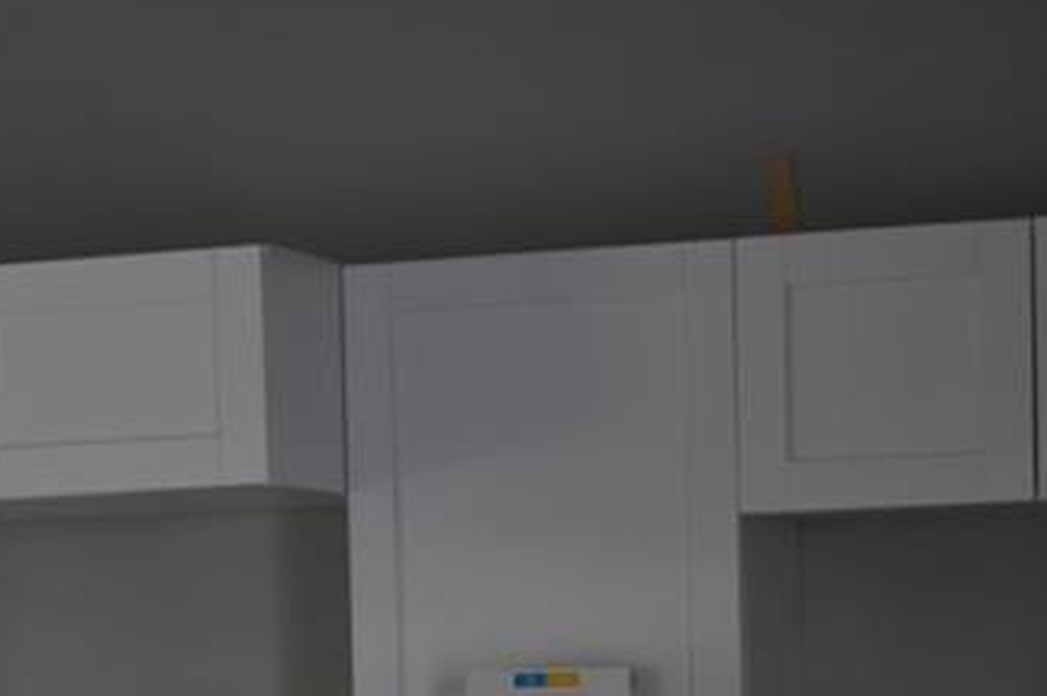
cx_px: -19
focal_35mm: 147
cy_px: 1054
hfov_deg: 13.8
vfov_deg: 9.1
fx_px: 4259
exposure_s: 1/125
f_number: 4.2
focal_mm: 31
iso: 800
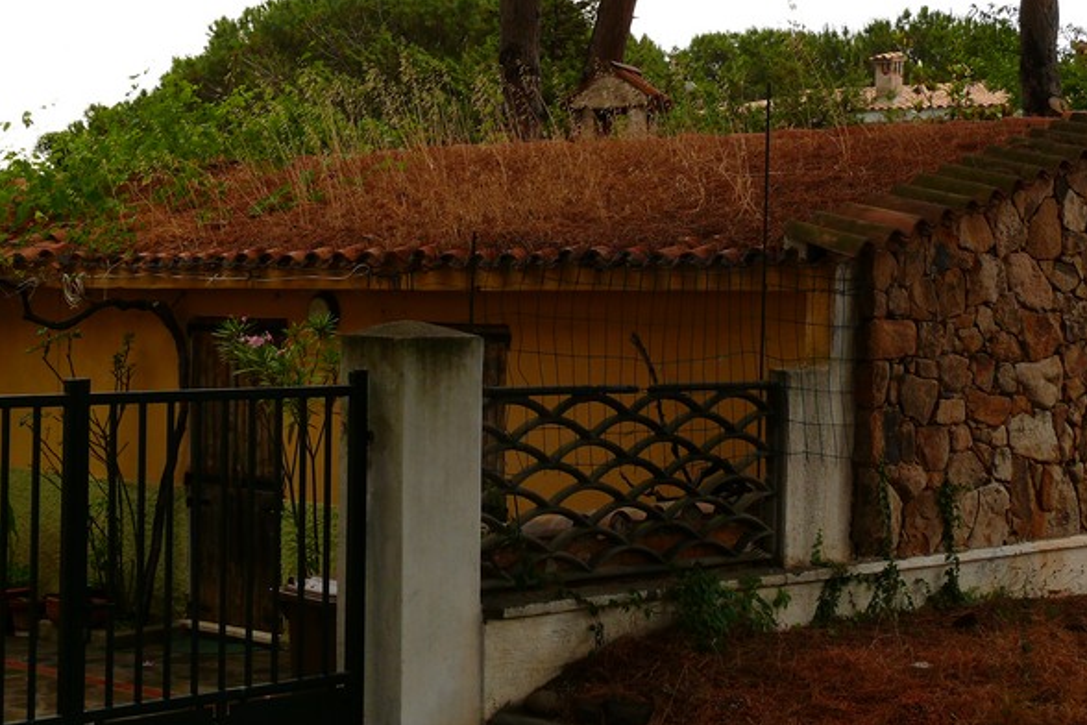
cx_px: 630
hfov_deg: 29.2
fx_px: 2083
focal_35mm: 69
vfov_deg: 19.7
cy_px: 253
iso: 100
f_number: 4
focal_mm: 11
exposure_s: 1/200
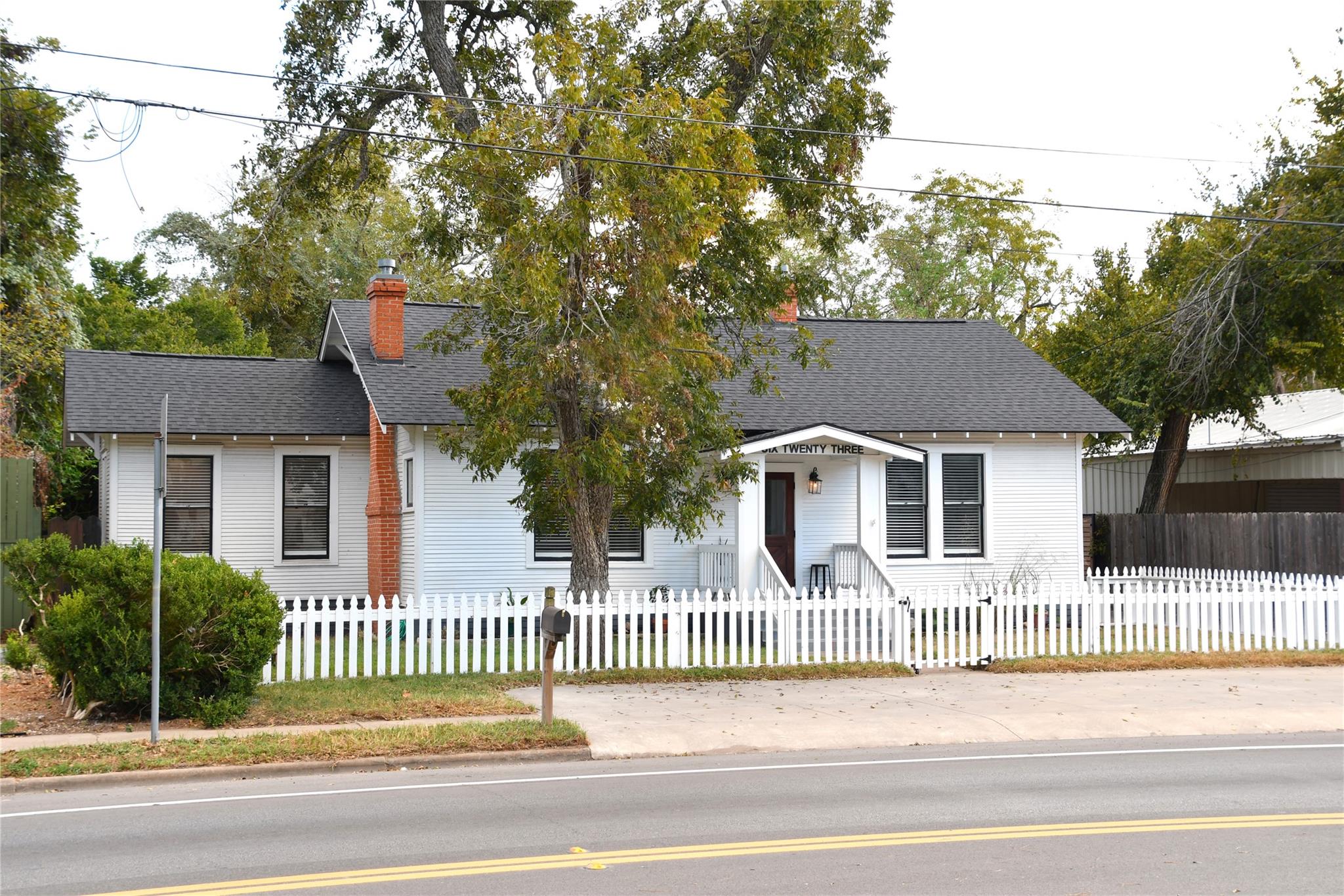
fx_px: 1792
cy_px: 448
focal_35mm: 48
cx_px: 672
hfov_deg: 41.1
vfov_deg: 28.1
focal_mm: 32
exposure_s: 1/30
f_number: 5.6
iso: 110
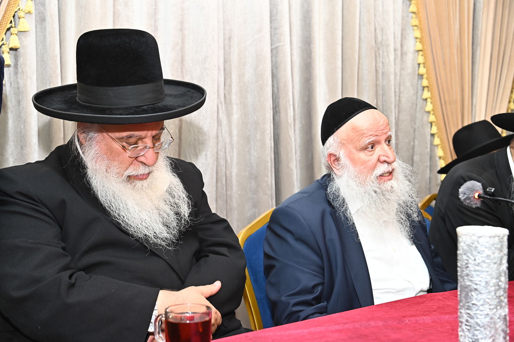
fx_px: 714
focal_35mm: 50
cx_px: 257
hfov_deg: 39.6
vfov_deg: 27.0
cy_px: 171
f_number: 5.6
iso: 1250
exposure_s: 1/160
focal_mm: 50
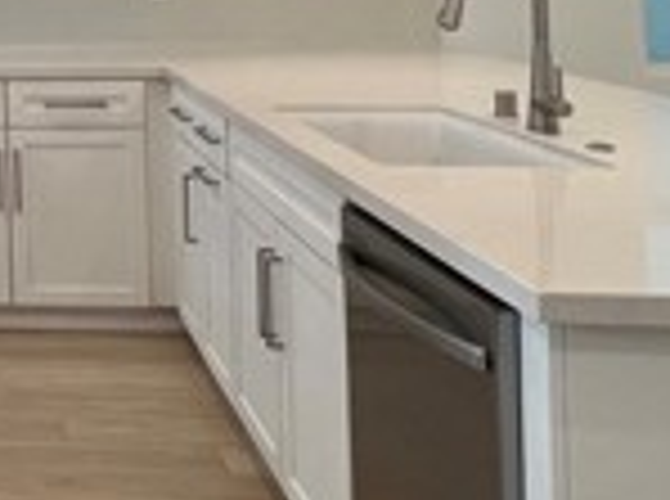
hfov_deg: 27.5
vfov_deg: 24.1
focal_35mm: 56
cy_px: -63
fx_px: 1081
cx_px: -243
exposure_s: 1/120
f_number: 1.8
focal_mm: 1.57
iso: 100
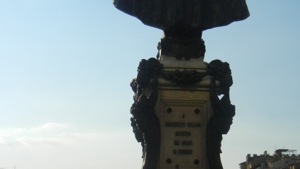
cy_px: 154
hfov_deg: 30.5
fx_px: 549
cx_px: 168
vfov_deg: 17.2
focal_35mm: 69
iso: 160
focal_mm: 6.2
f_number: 7.2
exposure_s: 1/743
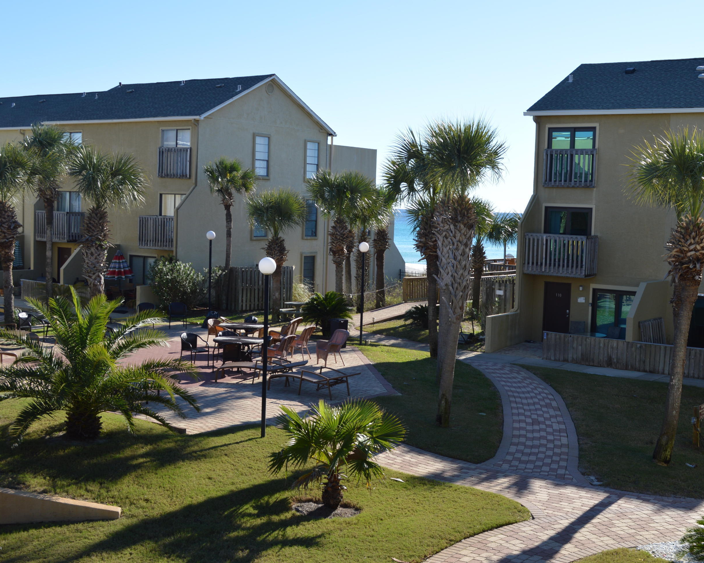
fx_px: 938
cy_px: 279
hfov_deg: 41.0
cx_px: 412
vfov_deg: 33.4
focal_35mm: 45
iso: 100
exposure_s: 1/200
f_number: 7.1
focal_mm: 26
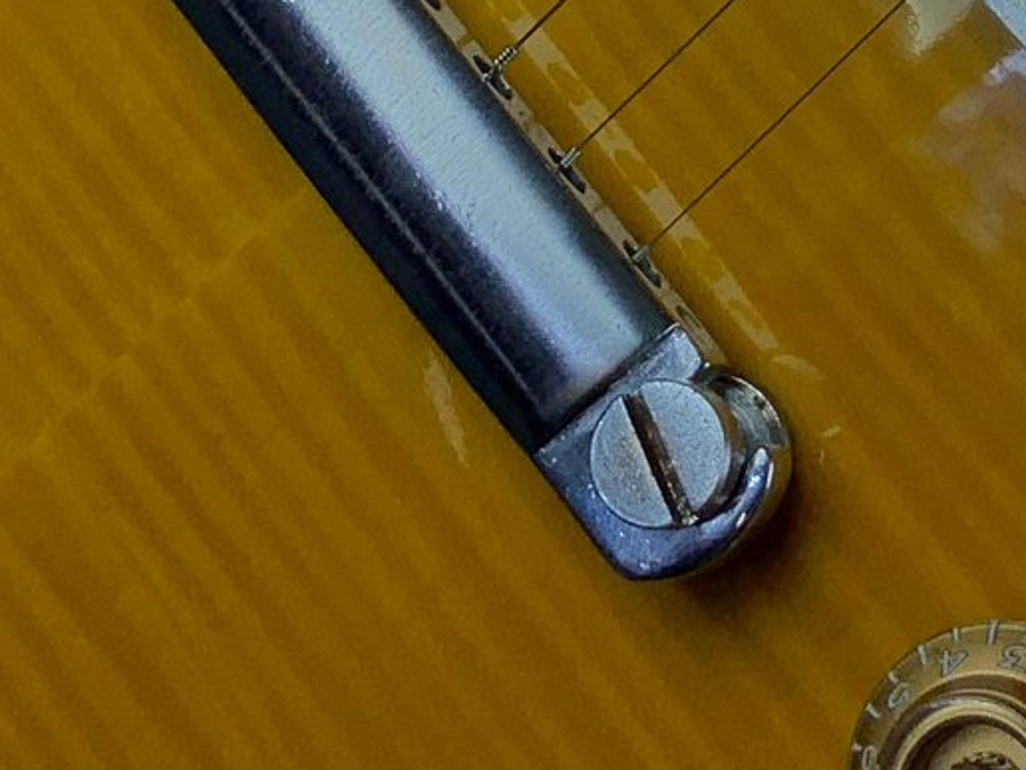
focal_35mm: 144
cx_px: 1384
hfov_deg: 13.2
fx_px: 4268
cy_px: -575
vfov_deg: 9.8
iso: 16
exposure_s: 1/141
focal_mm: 3
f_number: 1.8
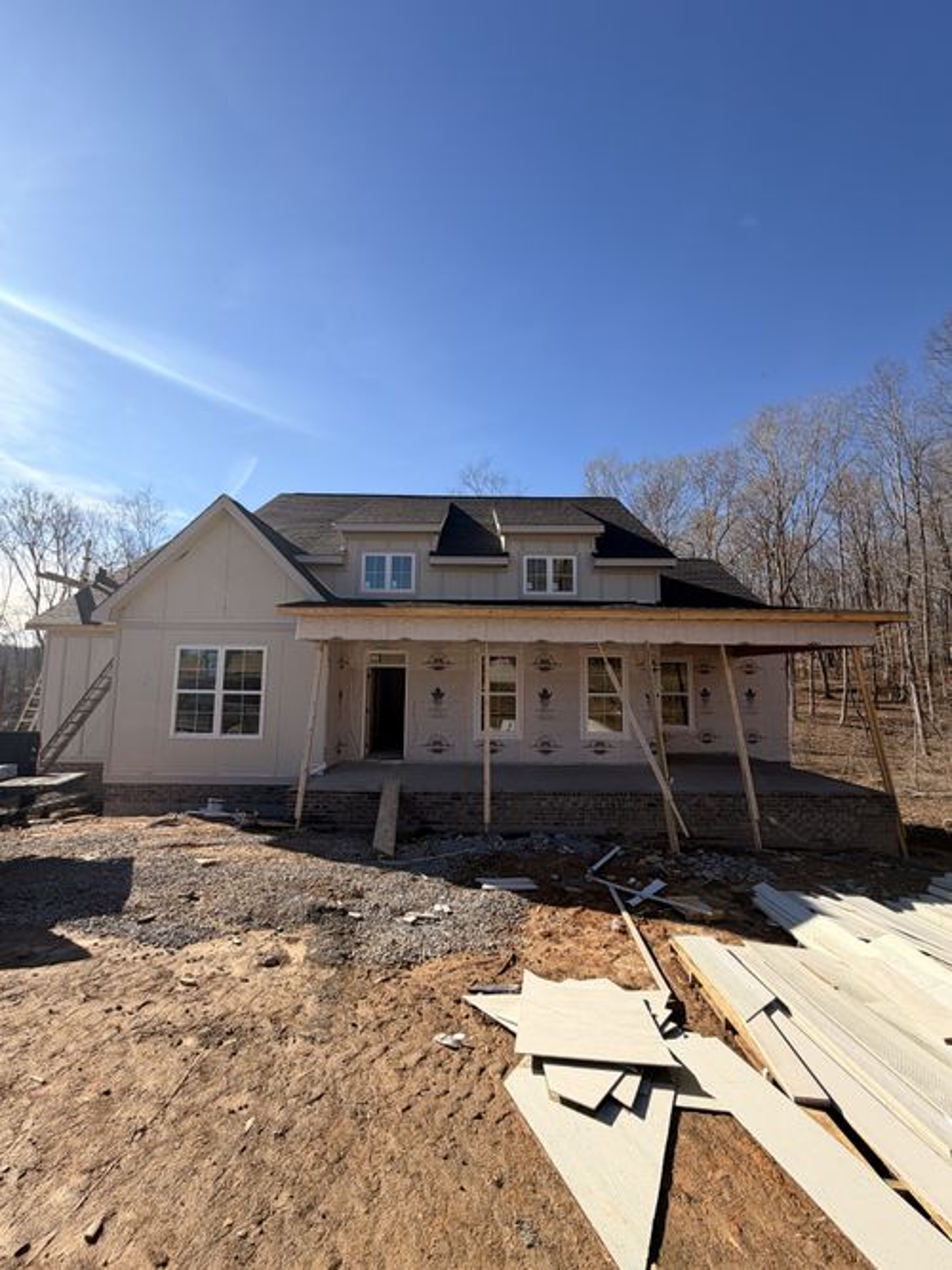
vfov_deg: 102.1
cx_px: 476
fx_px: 514
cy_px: 635
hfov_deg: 85.7
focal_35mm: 14
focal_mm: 2.22
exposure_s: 1/770
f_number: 2.2
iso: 25
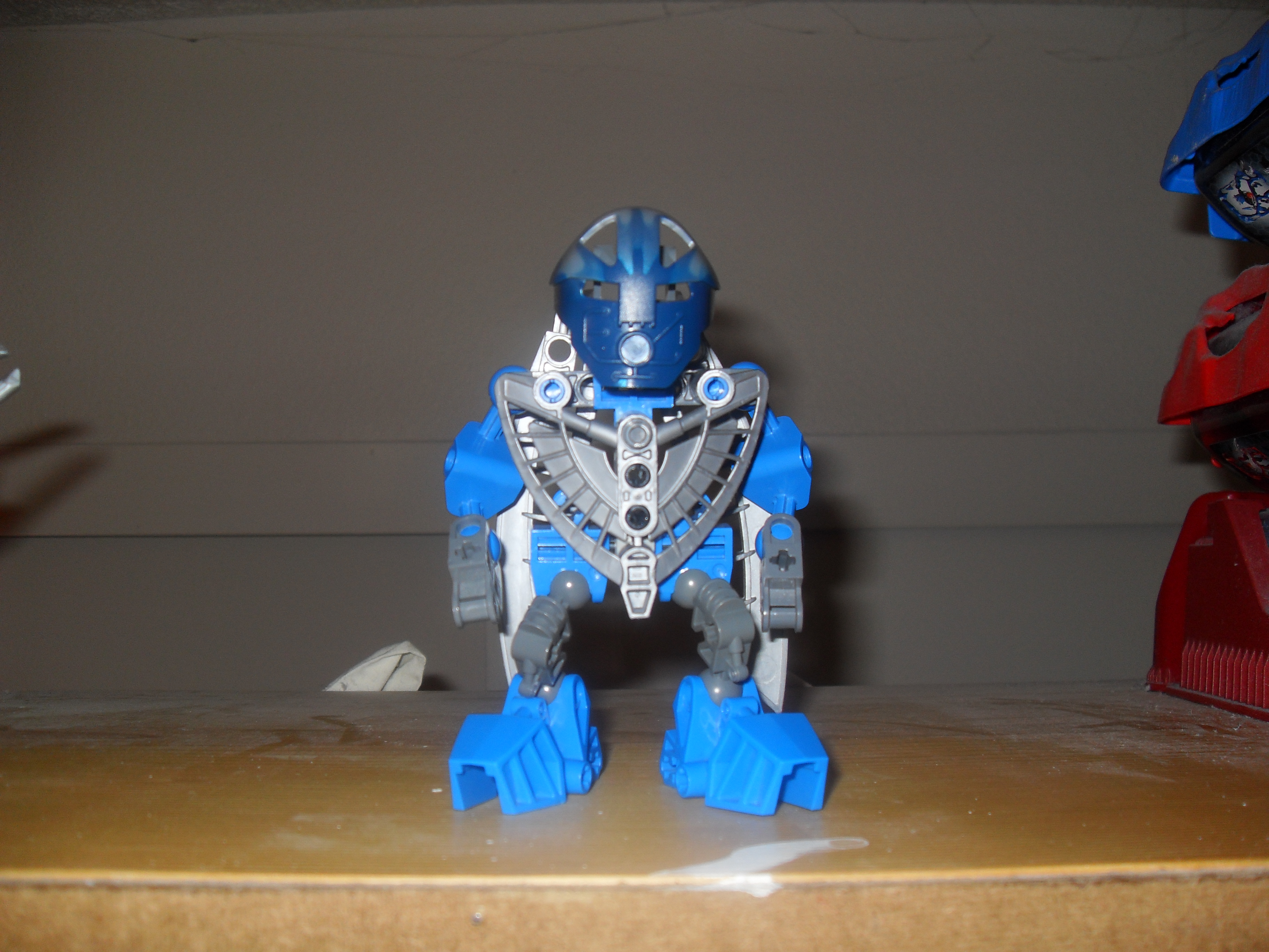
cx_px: 634
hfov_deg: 54.0
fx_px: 1246
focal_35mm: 34
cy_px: 476
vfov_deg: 41.8
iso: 100
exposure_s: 1/45
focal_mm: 6.3
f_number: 2.8
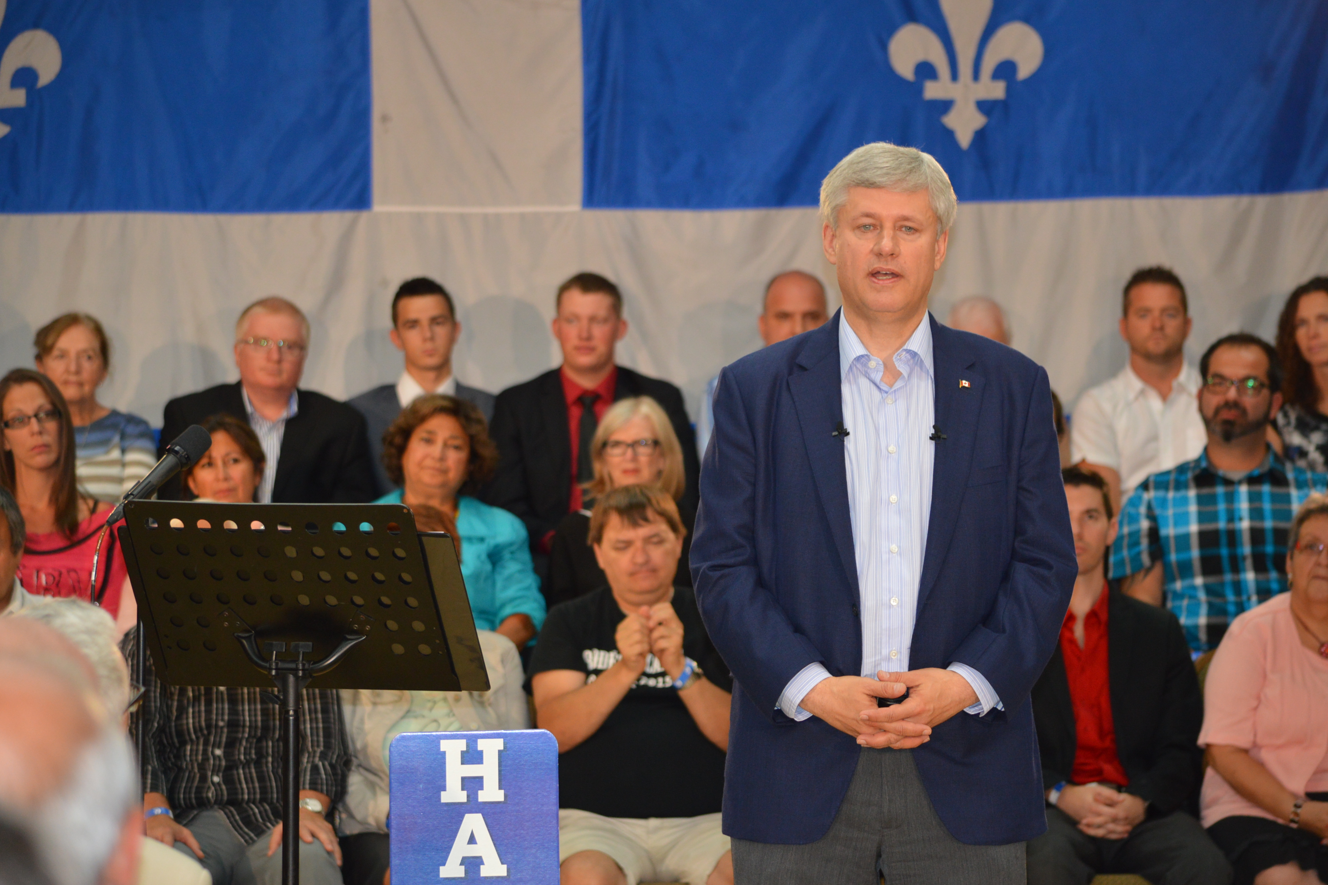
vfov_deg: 9.1
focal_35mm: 151
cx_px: 667
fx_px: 5569
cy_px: 442
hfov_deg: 13.6
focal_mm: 100
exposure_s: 1/60
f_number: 4.8
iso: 640
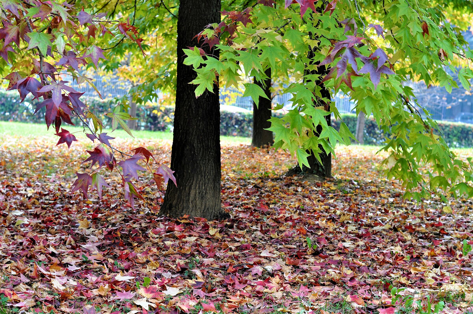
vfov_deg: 18.1
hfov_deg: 27.0
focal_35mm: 75
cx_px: 236
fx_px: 984
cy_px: 157
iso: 400
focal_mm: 50
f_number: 4.5
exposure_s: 1/80
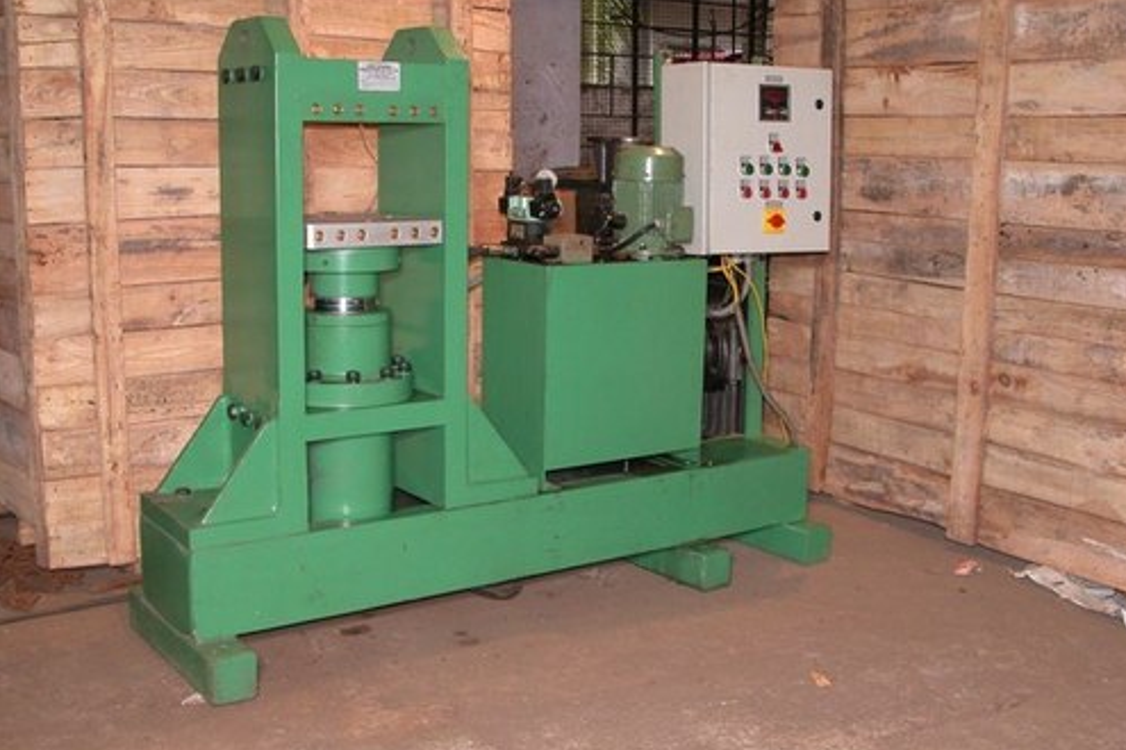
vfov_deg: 32.6
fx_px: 1282
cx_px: 566
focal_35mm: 41
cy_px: 347
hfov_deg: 47.4
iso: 200
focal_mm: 10
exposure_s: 1/60
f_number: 5.1
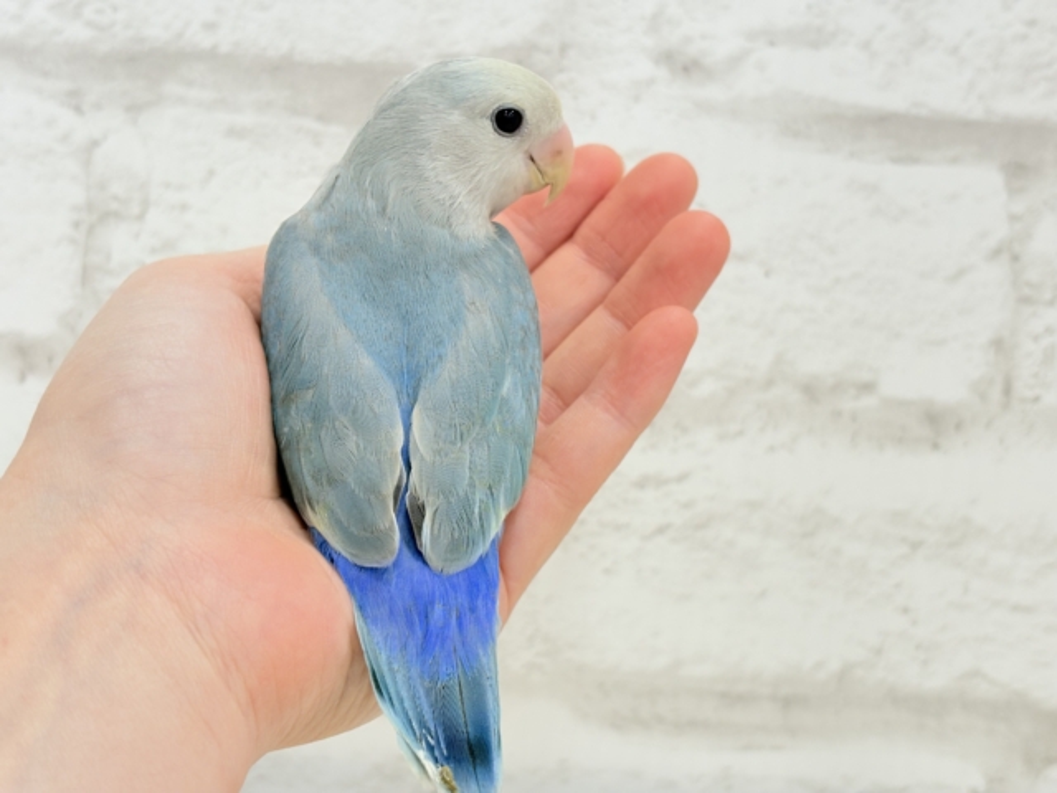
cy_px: 396
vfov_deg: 28.0
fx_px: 1588
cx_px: 528
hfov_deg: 36.8
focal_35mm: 52
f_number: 1.6
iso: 50
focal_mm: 5.96
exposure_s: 1/50
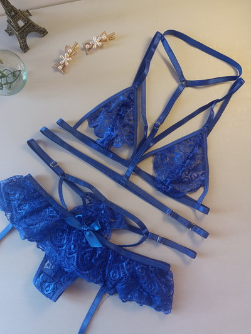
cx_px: 126
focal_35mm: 23
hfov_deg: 59.0
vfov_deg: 73.8
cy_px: 167
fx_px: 222
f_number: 1.6
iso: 320
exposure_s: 1/100
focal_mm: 6.14
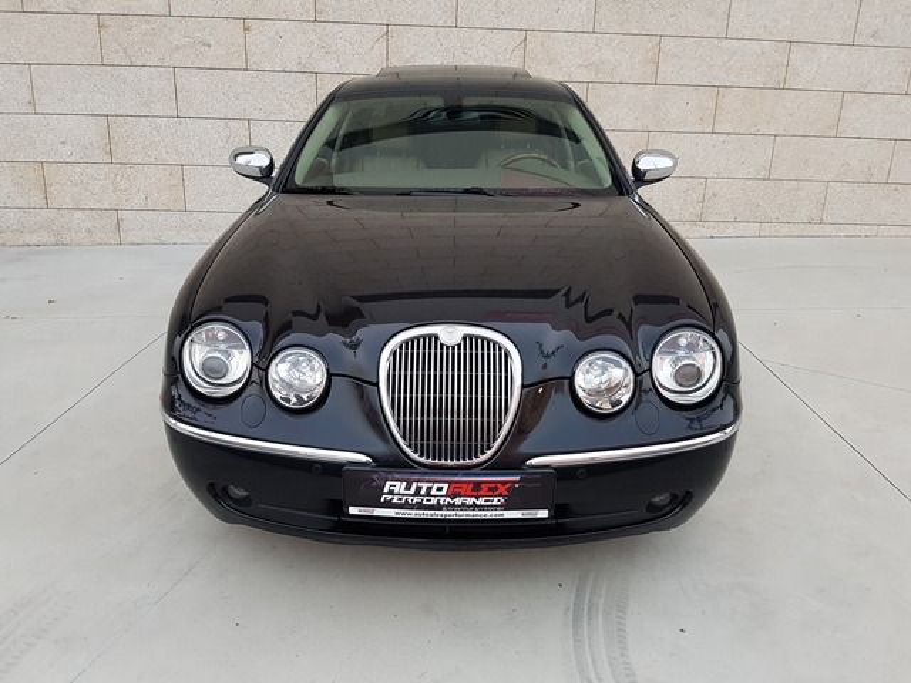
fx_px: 684
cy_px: 342
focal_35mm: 26
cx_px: 456
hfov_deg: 67.3
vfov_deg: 53.1
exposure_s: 1/100
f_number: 1.7
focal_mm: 4.2
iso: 100
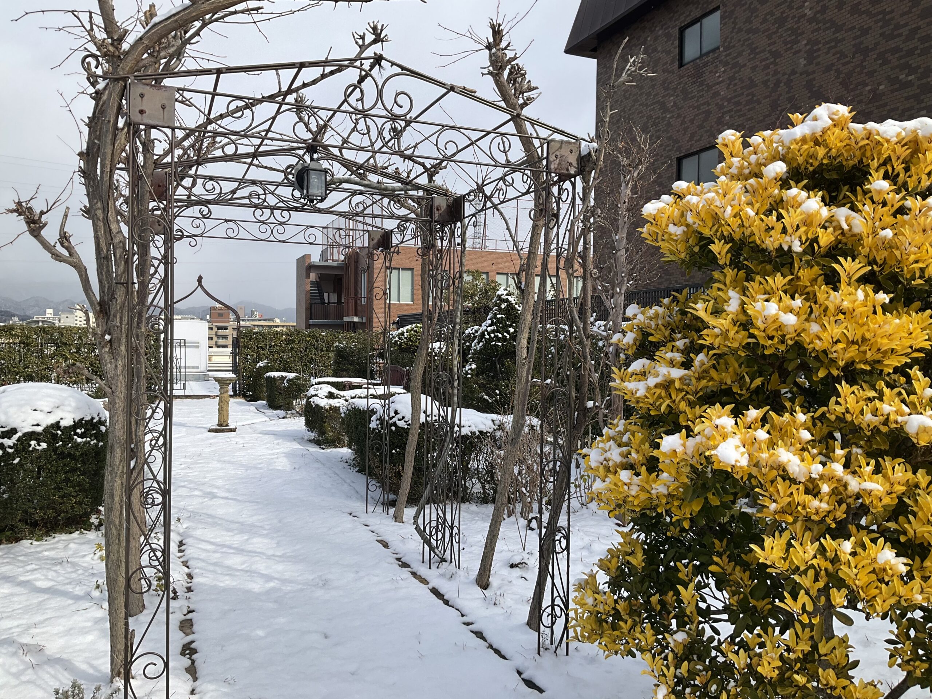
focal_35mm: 29
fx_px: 781
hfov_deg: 61.7
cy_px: 350
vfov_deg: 48.2
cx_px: 466
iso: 25
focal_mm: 3
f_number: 1.8
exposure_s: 1/1250
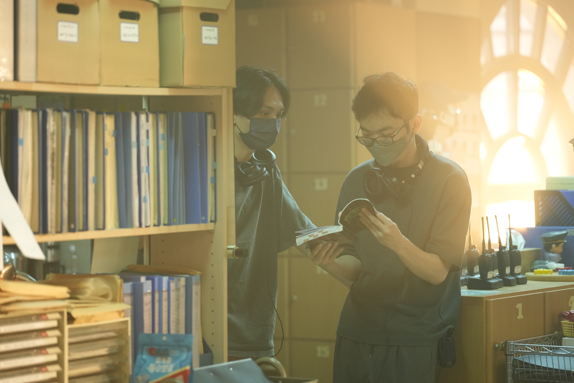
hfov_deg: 18.6
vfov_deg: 12.5
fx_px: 1754
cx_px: 287
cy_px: 192
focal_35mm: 110
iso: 1600
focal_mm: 110
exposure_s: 1/200
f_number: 2.8
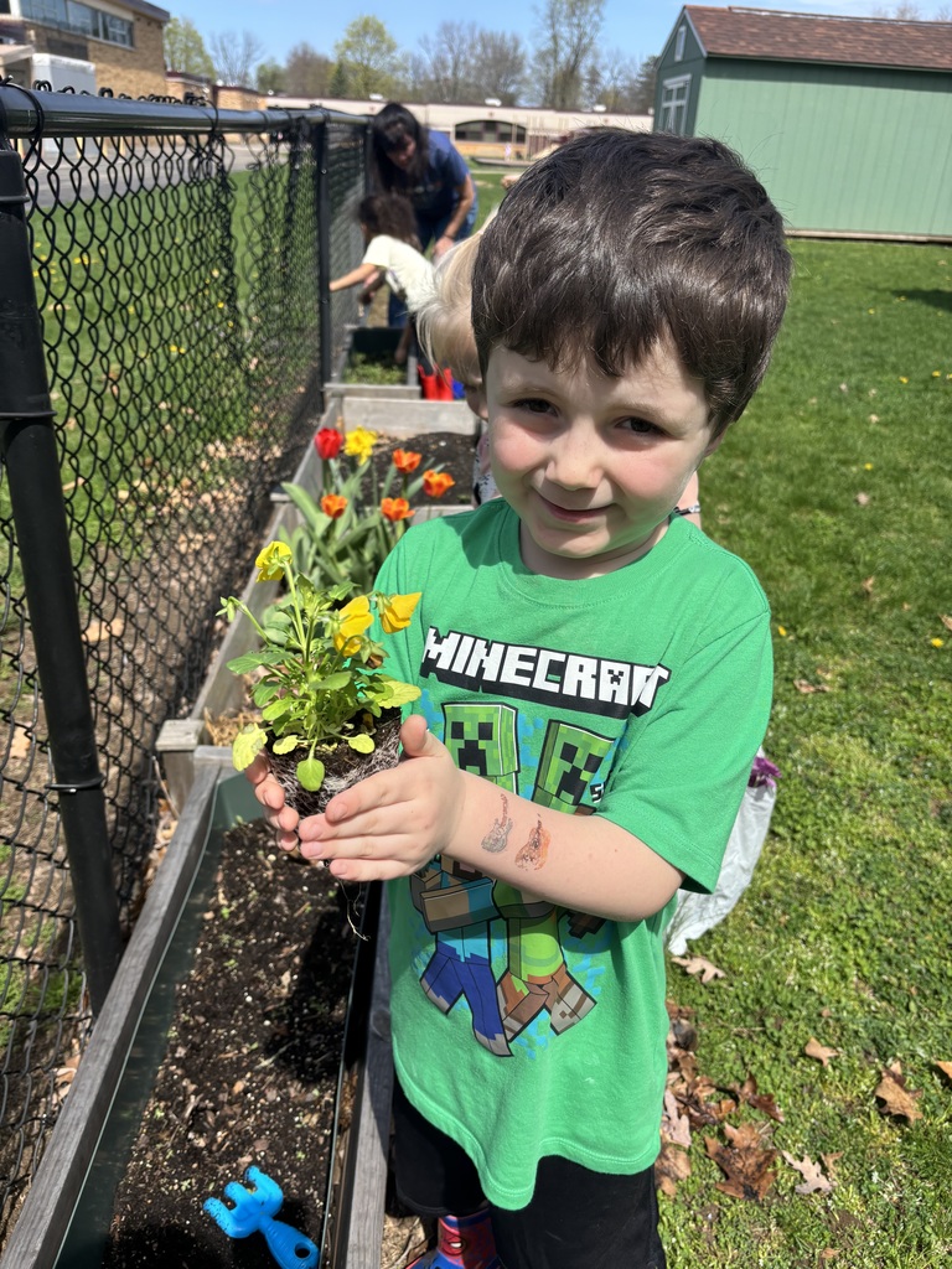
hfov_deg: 53.1
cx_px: 476
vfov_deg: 67.3
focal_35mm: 26
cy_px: 634
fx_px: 953
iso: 50
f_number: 1.6
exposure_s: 1/2242
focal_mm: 5.96
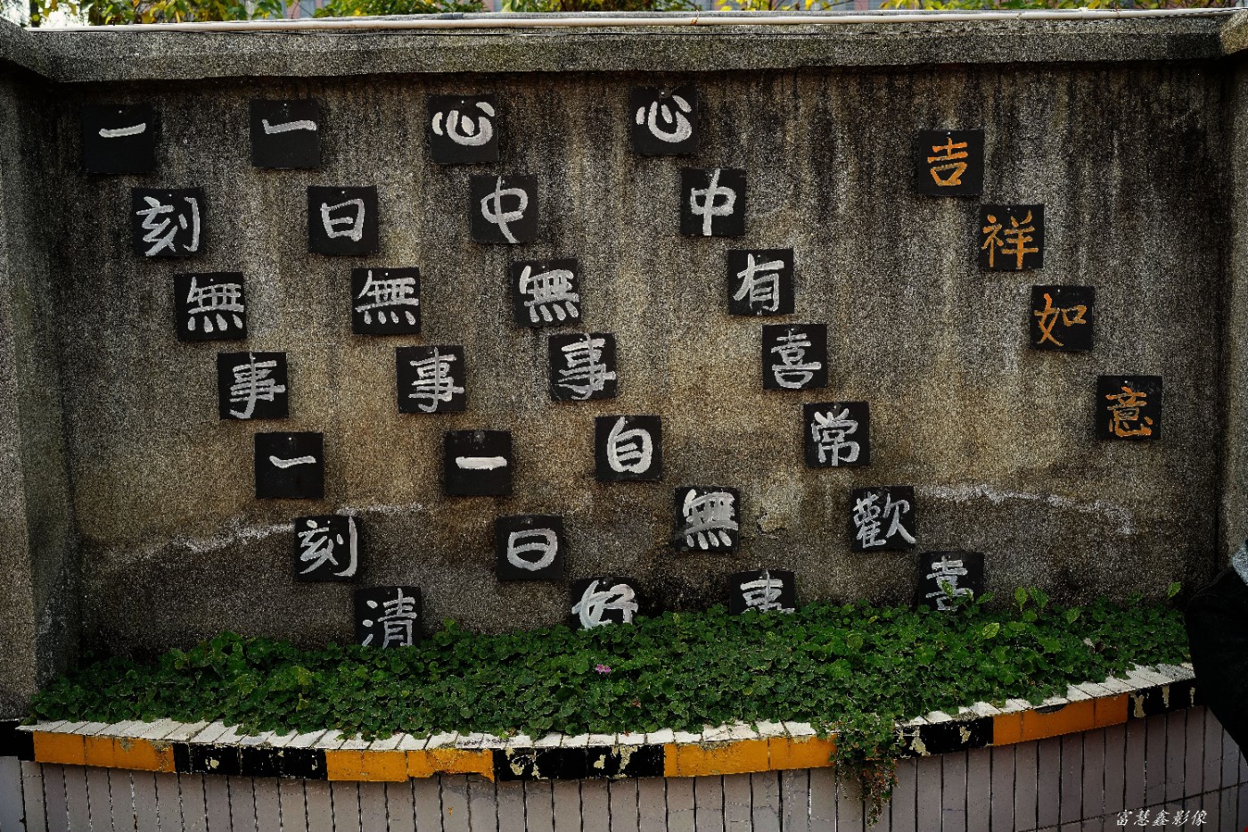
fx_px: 1178
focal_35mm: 34
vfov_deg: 38.9
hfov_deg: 55.8
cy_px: 416
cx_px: 624
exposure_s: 1/160
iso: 100
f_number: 5
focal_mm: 34
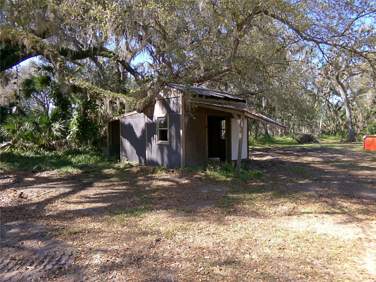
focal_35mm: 24
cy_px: 141
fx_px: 261
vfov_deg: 56.8
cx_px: 188
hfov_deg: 71.6
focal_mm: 4.3
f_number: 3.7
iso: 100
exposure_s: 1/280
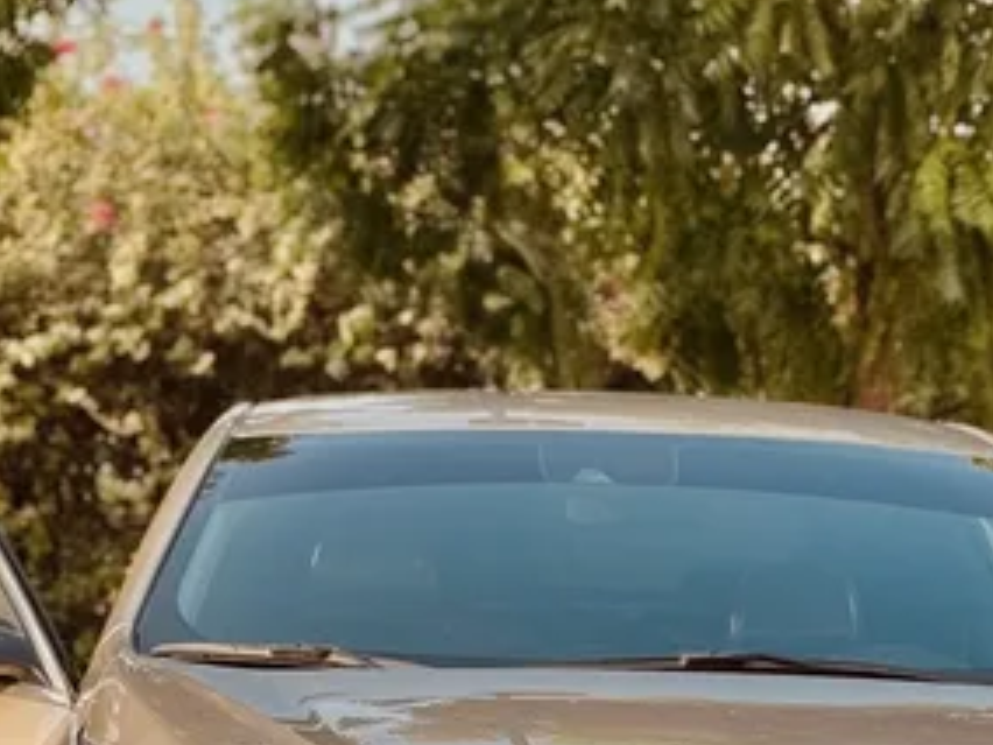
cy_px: 584
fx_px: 3098
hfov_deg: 18.2
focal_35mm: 108
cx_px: 580
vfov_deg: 13.6
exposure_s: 1/1263
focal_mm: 6.76
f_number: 1.78
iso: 64
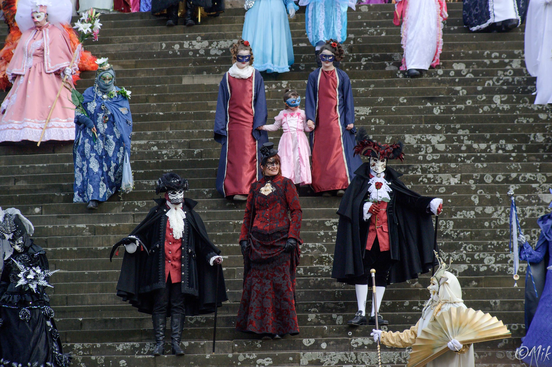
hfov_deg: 9.4
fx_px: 3370
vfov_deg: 6.2
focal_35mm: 220
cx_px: 276
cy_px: 184
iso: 2000
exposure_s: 1/1600
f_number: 8
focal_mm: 220
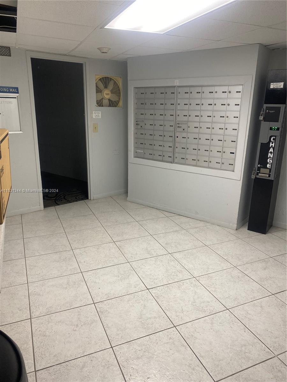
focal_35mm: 26
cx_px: 144
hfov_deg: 53.1
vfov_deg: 67.3
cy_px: 191
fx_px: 287
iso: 64
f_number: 1.8
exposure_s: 1/60
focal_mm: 4.25
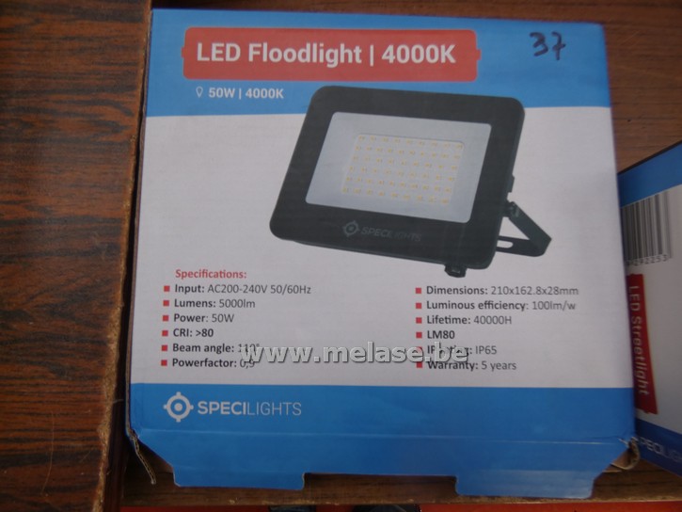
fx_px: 394
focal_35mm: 20
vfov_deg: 66.0
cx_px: 341
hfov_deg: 81.7
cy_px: 256
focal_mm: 3.6
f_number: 2.8
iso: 80
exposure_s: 1/60
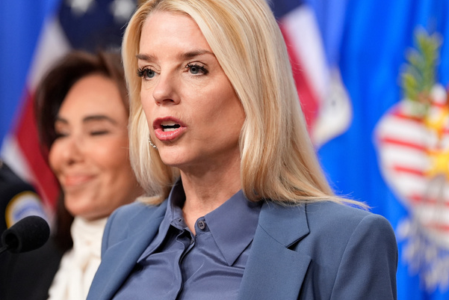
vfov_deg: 4.6
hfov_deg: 6.9
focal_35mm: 300
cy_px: 110
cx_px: 196
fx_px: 3742
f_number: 2.8
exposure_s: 1/500
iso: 2000
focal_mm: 176
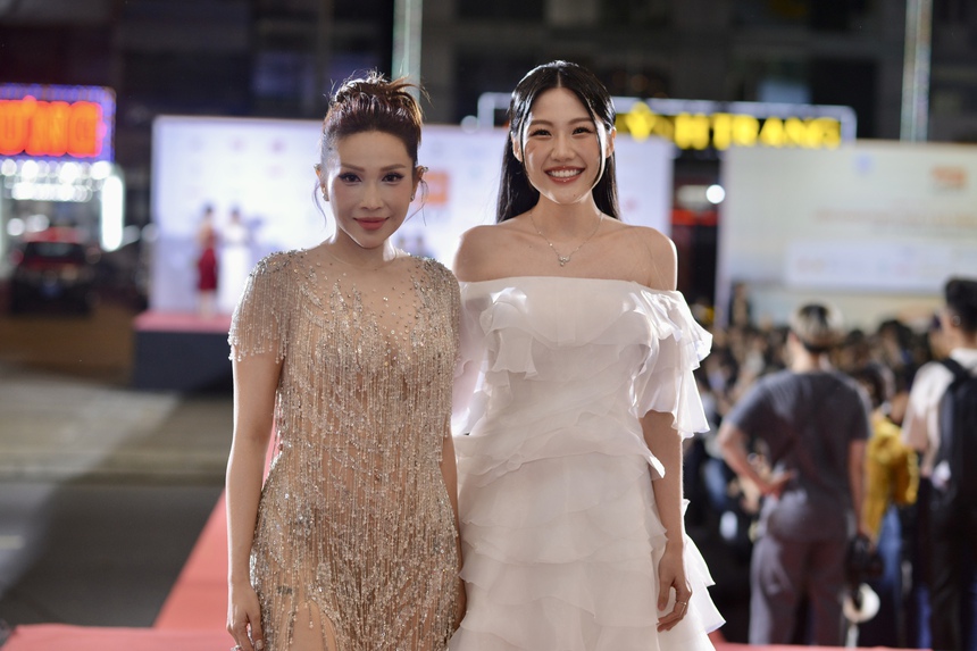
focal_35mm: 85
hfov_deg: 23.9
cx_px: 488
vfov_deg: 16.1
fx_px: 2306
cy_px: 326
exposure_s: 1/200
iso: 640
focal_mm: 85
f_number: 2.8
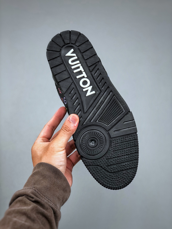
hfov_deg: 25.7
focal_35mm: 57
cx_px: 86
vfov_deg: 33.8
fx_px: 378
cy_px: 114
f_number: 2.8
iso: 25
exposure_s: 1/33
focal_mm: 6.6
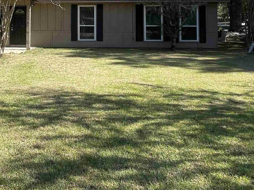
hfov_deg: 55.2
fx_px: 235
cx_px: 78
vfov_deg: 42.3
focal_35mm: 32
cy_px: 39
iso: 25
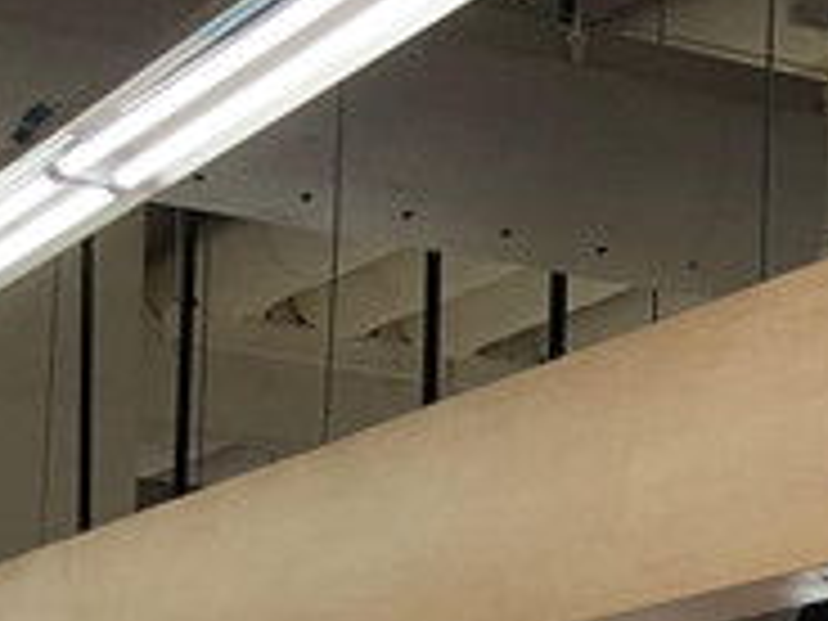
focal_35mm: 156
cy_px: 1197
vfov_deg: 9.0
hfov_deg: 11.6
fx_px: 3731
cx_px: 1544
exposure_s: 1/115
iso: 20
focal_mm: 4
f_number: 1.8
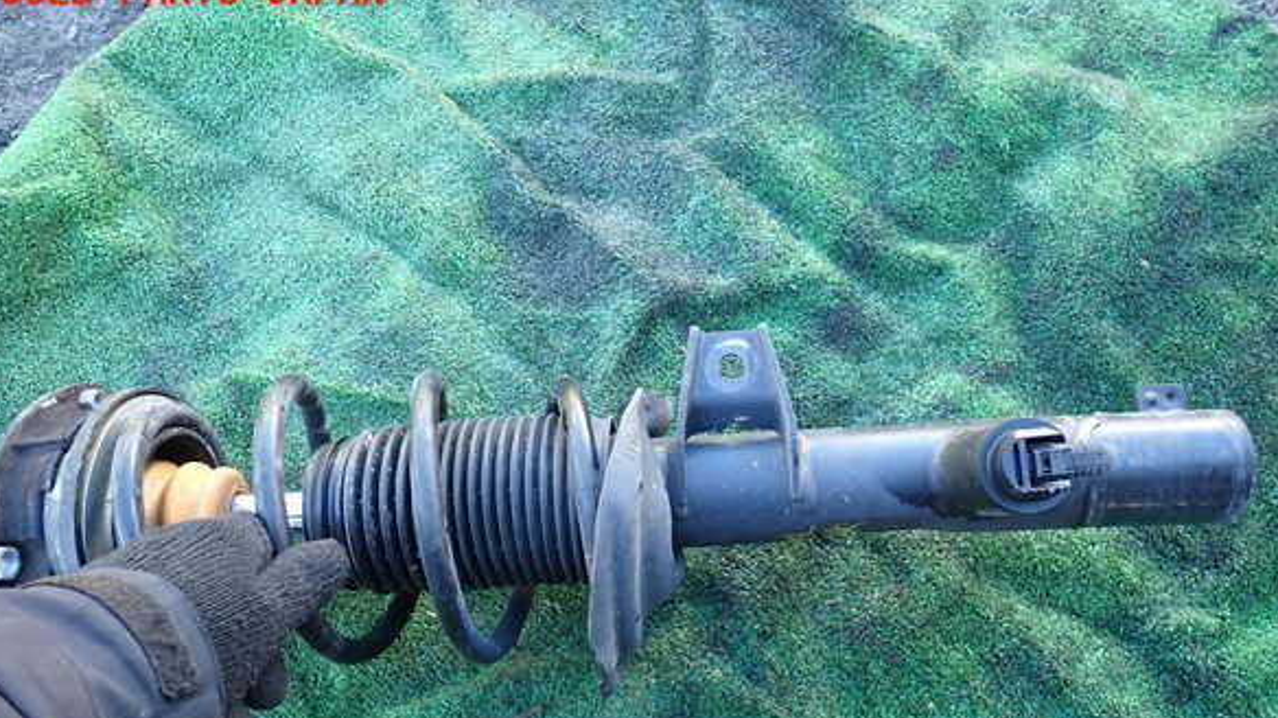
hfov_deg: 67.9
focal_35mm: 28
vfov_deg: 41.1
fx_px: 949
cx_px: 643
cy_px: 455
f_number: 2
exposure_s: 1/60
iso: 125
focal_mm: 4.5
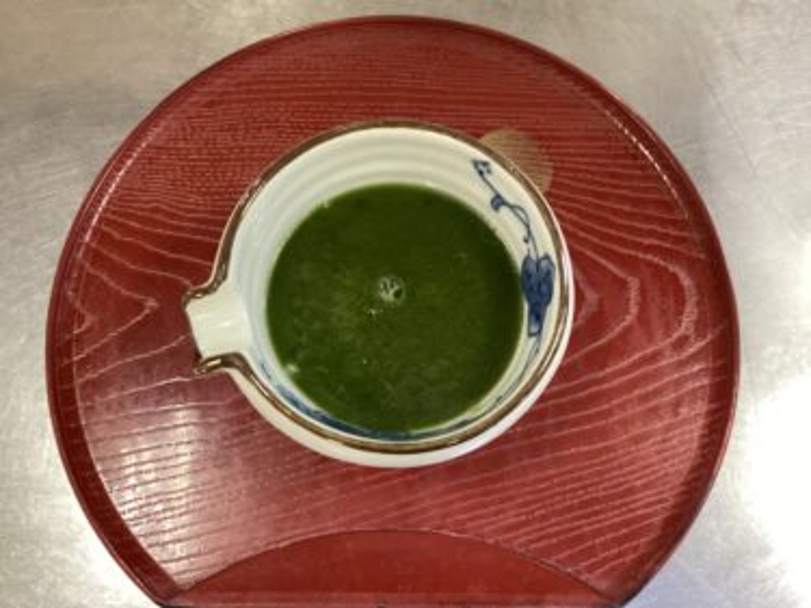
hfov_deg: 58.4
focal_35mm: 31
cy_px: 304
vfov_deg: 45.4
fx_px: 726
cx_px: 406
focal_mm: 3.3
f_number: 2.4
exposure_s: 1/40
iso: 400
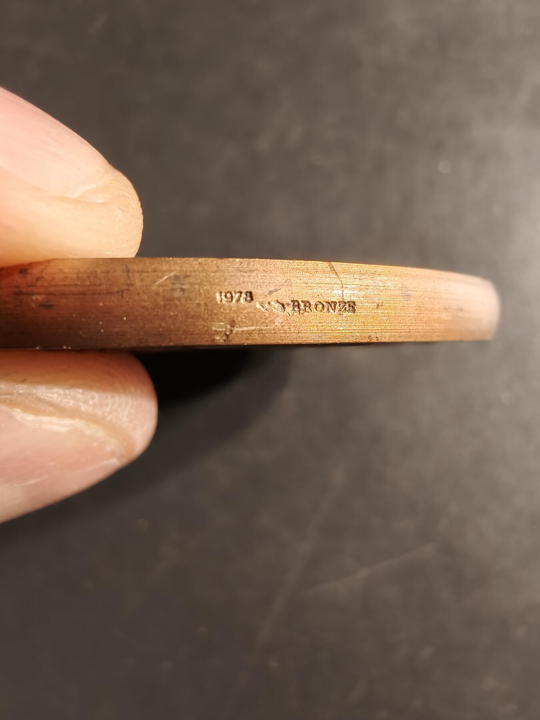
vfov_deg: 73.9
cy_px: 360
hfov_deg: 58.9
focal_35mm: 23
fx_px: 478
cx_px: 270
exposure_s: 1/50
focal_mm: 2.32
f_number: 2
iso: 250
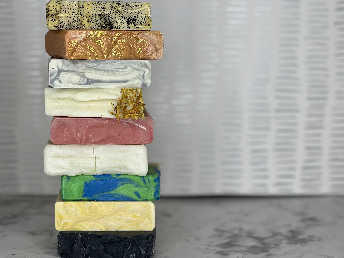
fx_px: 765
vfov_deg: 19.1
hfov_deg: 25.3
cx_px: 172
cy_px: 129
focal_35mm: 77
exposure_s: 1/120
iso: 25
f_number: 2.8
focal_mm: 9
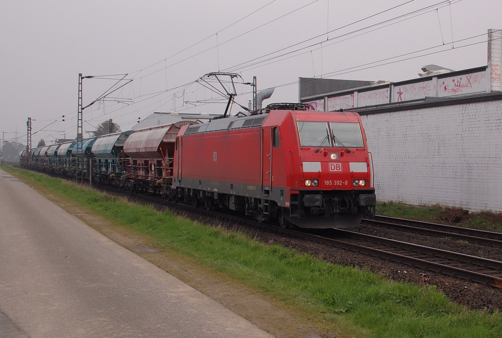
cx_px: 251
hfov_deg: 46.3
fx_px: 587
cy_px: 169
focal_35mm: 42
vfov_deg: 32.1
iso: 400
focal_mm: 28
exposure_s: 1/640
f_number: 8
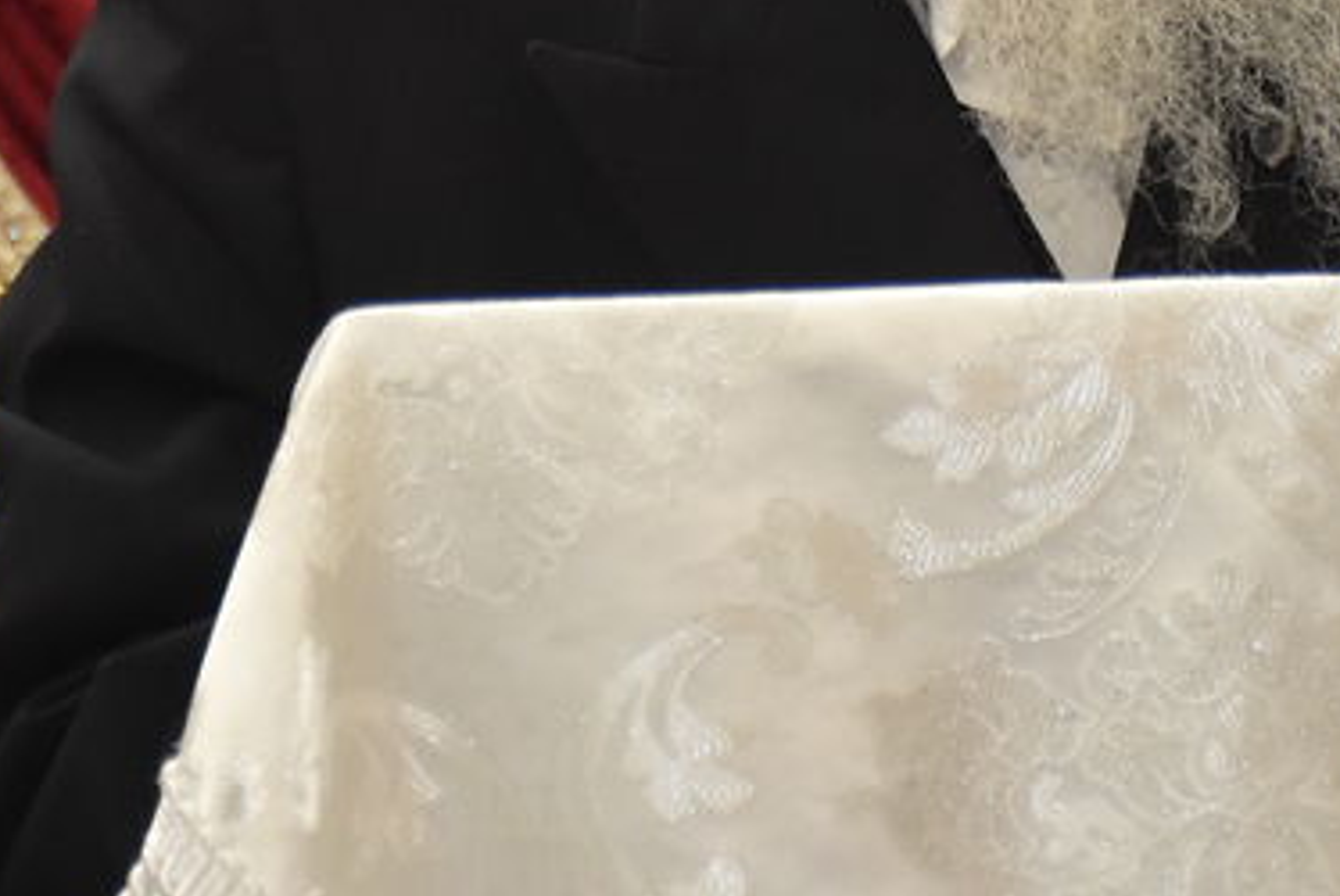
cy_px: -380
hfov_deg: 4.6
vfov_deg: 3.1
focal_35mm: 449
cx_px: 1086
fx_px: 16725
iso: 1600
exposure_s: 1/125
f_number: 5.6
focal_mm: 80
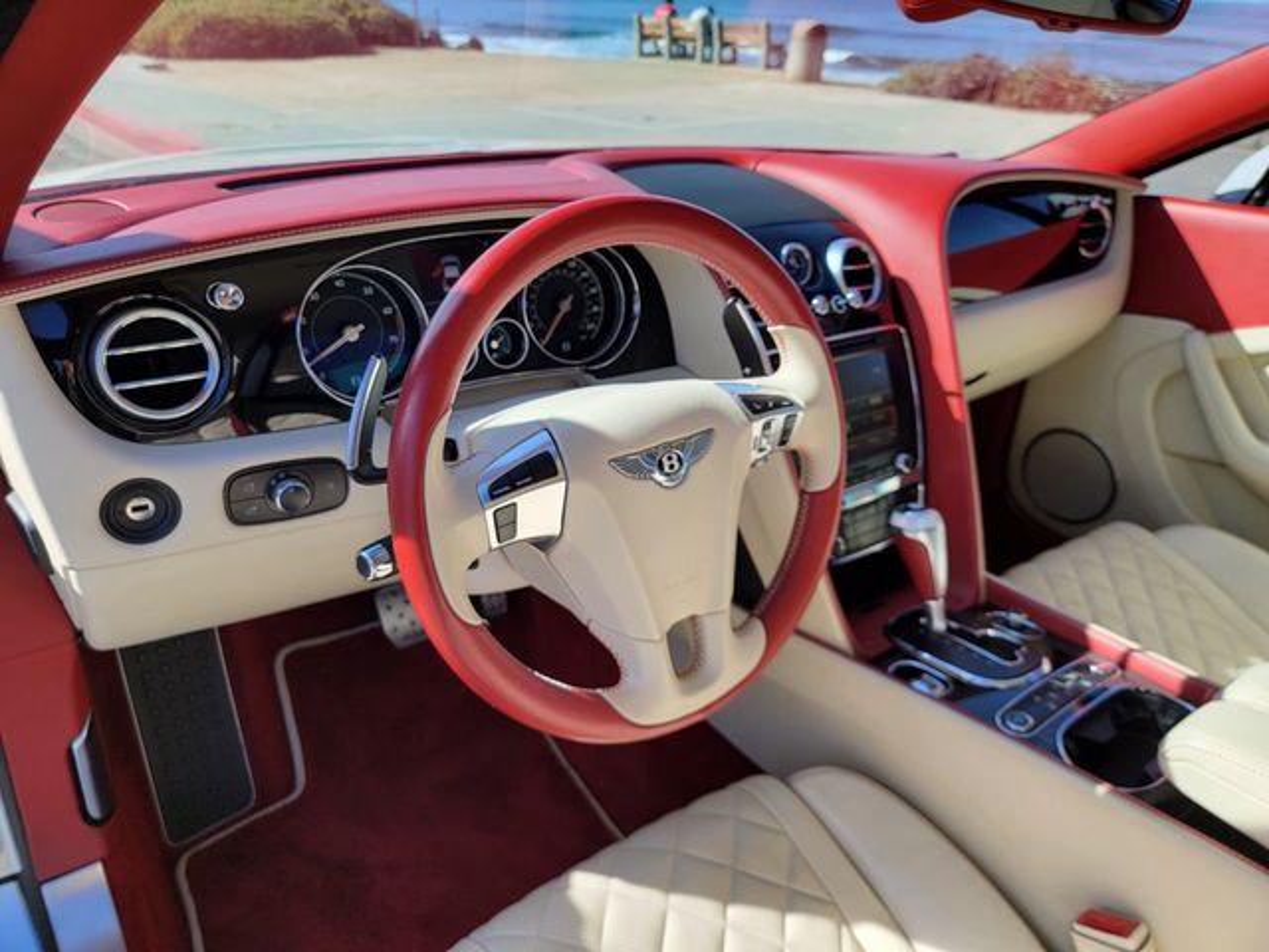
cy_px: 476
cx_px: 634
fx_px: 880
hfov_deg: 71.6
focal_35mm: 24
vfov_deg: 56.8
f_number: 1.8
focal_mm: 6.7
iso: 16
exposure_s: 1/281
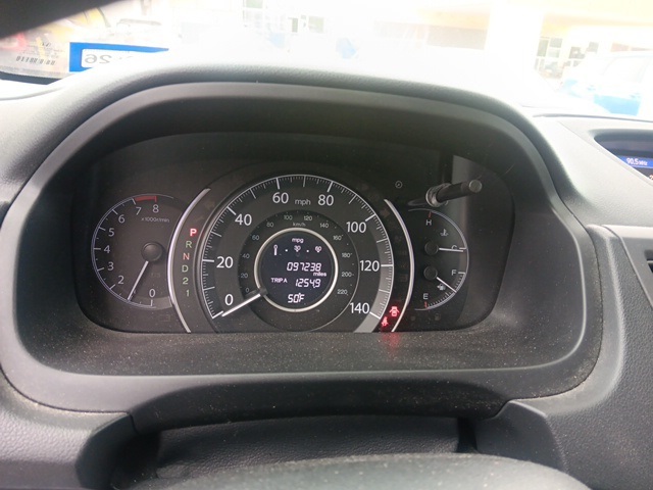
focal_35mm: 26
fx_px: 490
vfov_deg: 53.1
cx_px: 326
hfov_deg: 67.3
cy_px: 245
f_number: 1.8
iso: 536
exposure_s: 1/25
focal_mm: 3.98
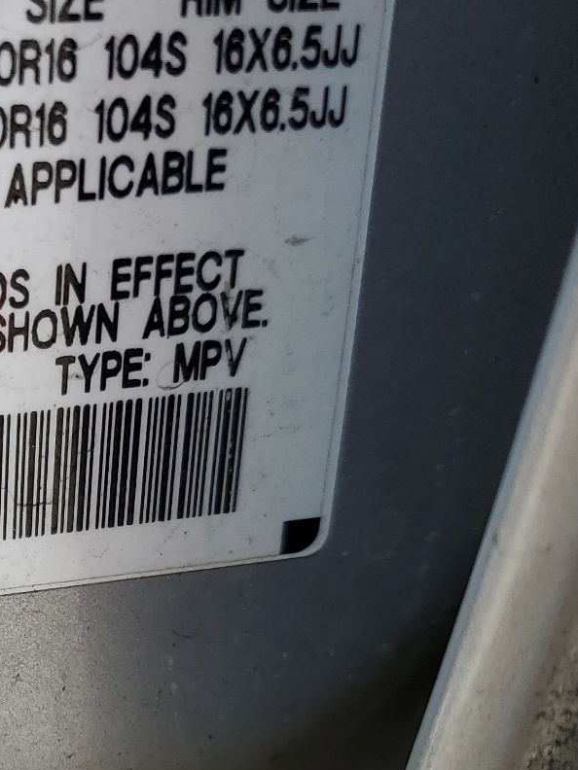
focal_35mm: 70
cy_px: 599
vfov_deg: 27.3
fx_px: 1558
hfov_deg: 19.4
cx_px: -178
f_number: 1.5
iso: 50
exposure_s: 1/385
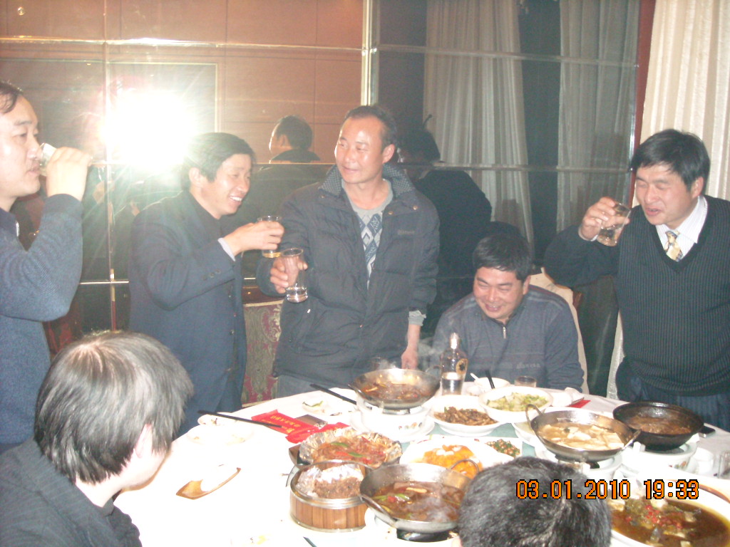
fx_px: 738
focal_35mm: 35
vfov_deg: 40.7
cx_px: 365
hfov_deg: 52.6
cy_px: 274
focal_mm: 5.7
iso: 590
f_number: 2.8
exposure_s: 1/60
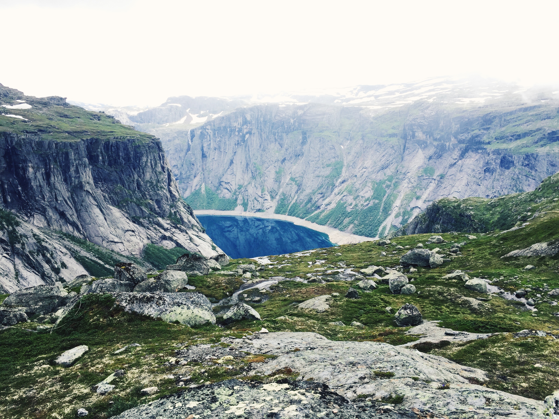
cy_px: 210
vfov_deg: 48.2
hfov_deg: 61.7
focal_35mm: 29
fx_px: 468
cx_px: 280
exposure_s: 1/359
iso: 32
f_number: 2.2
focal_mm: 4.15
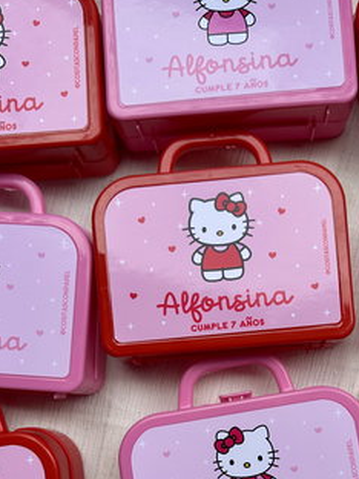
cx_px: 230
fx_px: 567
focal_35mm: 41
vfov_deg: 43.5
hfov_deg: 34.9
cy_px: 388
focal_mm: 6.86
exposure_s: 1/650
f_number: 1.78
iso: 80
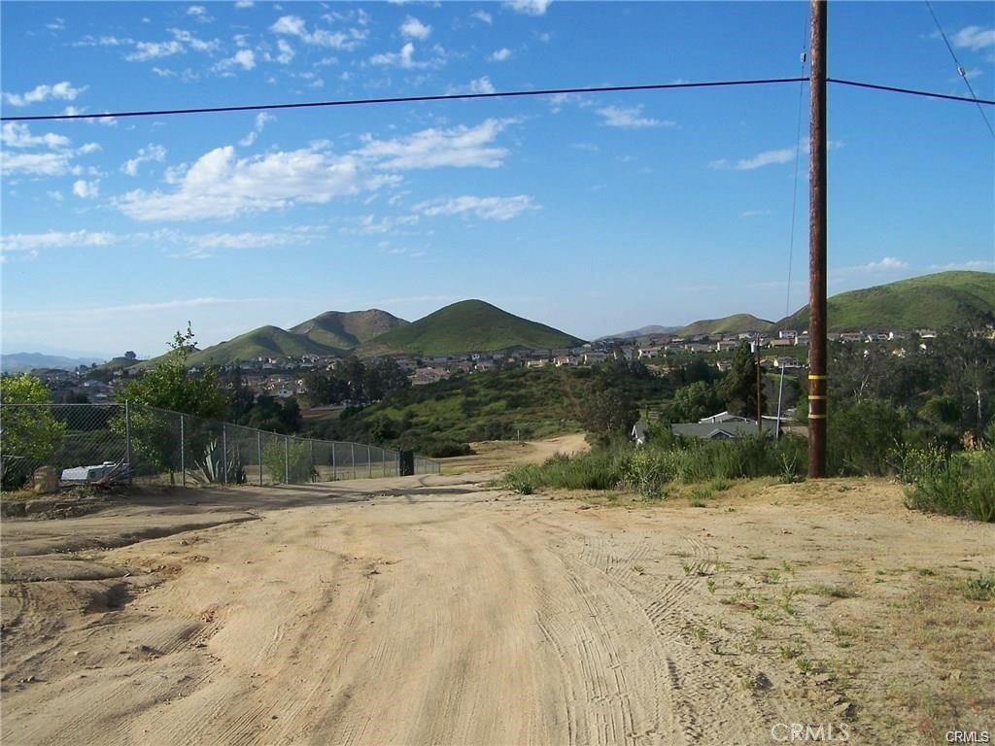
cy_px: 373
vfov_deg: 37.7
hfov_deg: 49.0
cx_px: 498
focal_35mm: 38
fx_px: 1092
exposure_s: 1/800
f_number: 4
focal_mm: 6.3
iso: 80
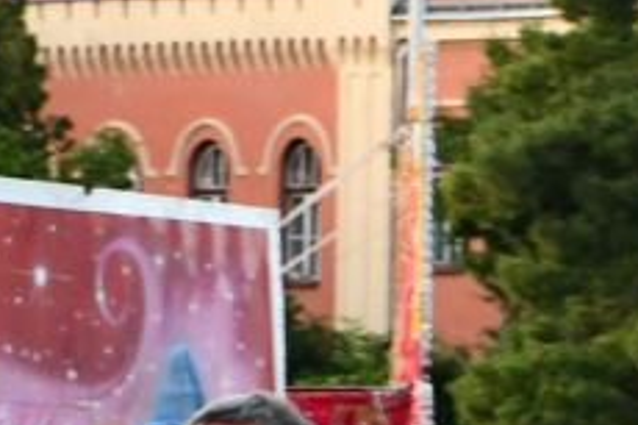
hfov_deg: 4.2
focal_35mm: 489
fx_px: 8660
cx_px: 1431
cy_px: 1175
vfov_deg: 2.8
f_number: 4.8
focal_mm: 52
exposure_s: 1/125
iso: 1800
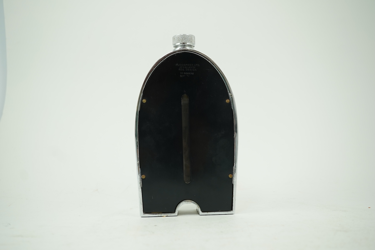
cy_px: 125
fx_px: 469
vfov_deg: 29.9
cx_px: 188
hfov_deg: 43.6
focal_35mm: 45
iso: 250
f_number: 7.1
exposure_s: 1/40
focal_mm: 30
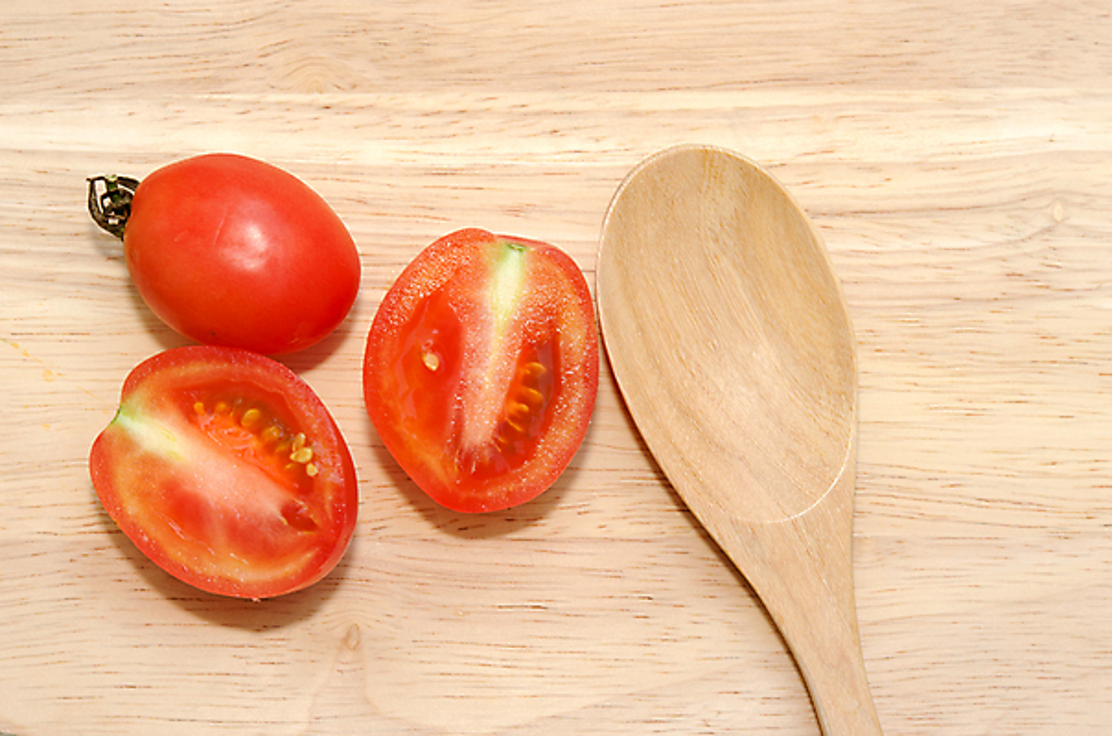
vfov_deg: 15.1
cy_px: 368
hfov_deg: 22.7
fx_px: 2774
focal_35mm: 90
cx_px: 556
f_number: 8
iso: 100
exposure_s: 1/50
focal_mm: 60
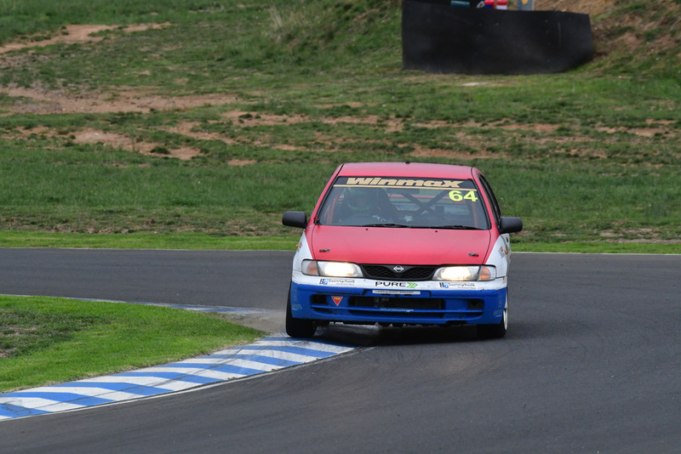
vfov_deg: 2.5
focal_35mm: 540
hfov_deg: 3.8
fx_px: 10218
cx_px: 340
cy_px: 227
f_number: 10
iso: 2000
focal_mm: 360
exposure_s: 1/640
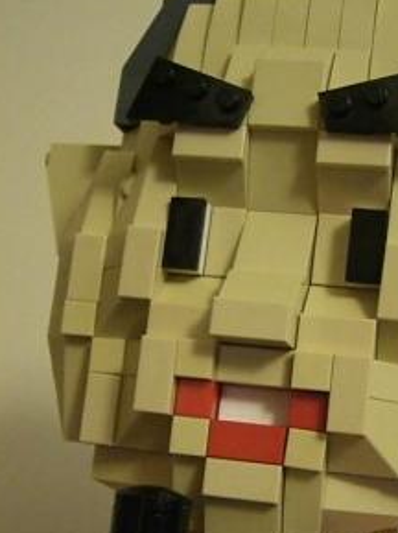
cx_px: 300
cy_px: 369
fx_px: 906
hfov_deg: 24.5
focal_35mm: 59
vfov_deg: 32.4
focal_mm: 6.2
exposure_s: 1/25
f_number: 2.7
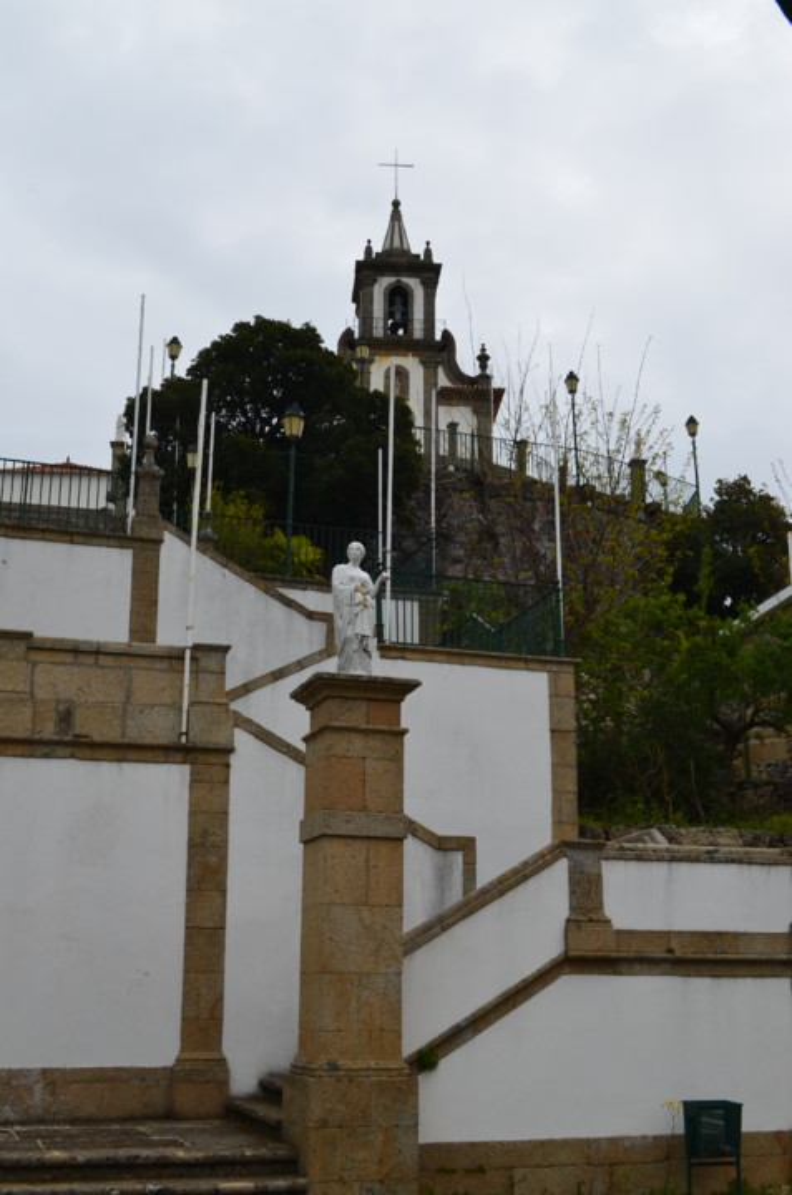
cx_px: 396
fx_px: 1392
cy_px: 598
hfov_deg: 31.8
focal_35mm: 42
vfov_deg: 46.5
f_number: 11
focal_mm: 28
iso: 100
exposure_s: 1/160
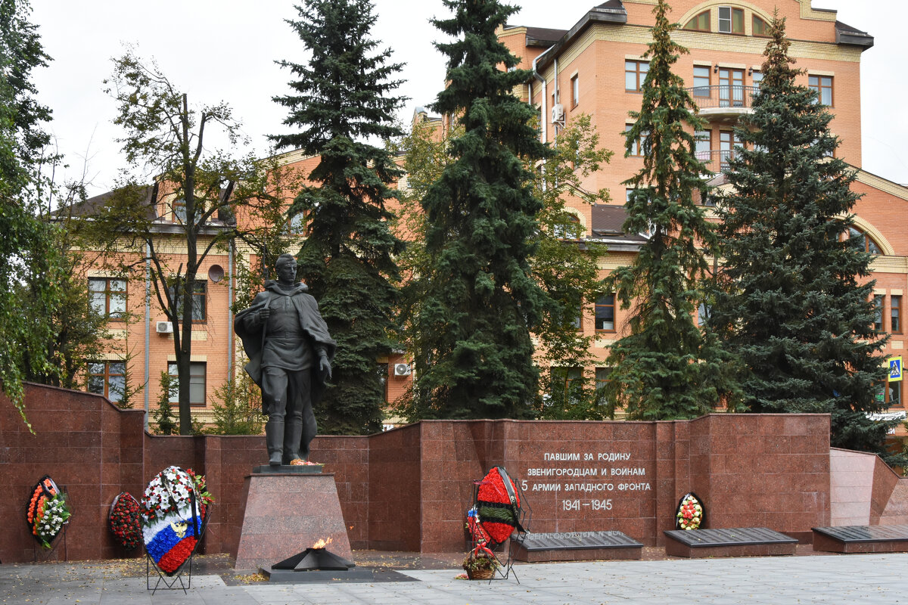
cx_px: 454
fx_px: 1211
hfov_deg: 41.1
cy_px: 302
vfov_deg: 28.1
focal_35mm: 48
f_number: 8
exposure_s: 1/320
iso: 800
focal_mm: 32
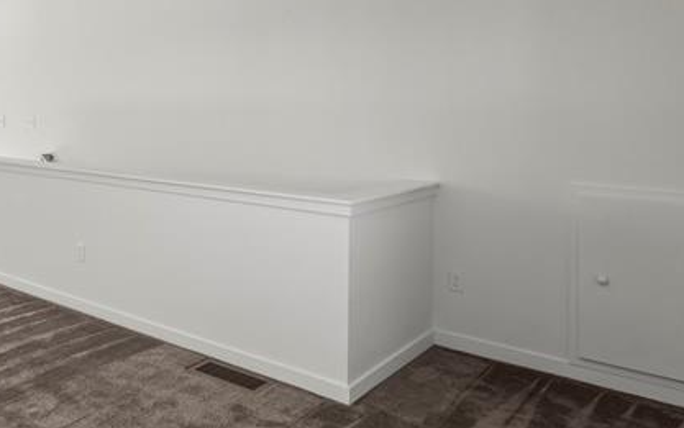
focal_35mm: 35
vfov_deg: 35.3
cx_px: 85
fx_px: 653
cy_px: 97
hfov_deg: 50.0
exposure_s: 1/10
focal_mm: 14
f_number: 8
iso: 500
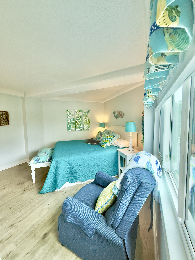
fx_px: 105
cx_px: 98
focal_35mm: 14
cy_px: 130
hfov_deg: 85.7
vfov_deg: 102.1
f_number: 2.2
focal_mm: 2.22
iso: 400
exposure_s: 1/120
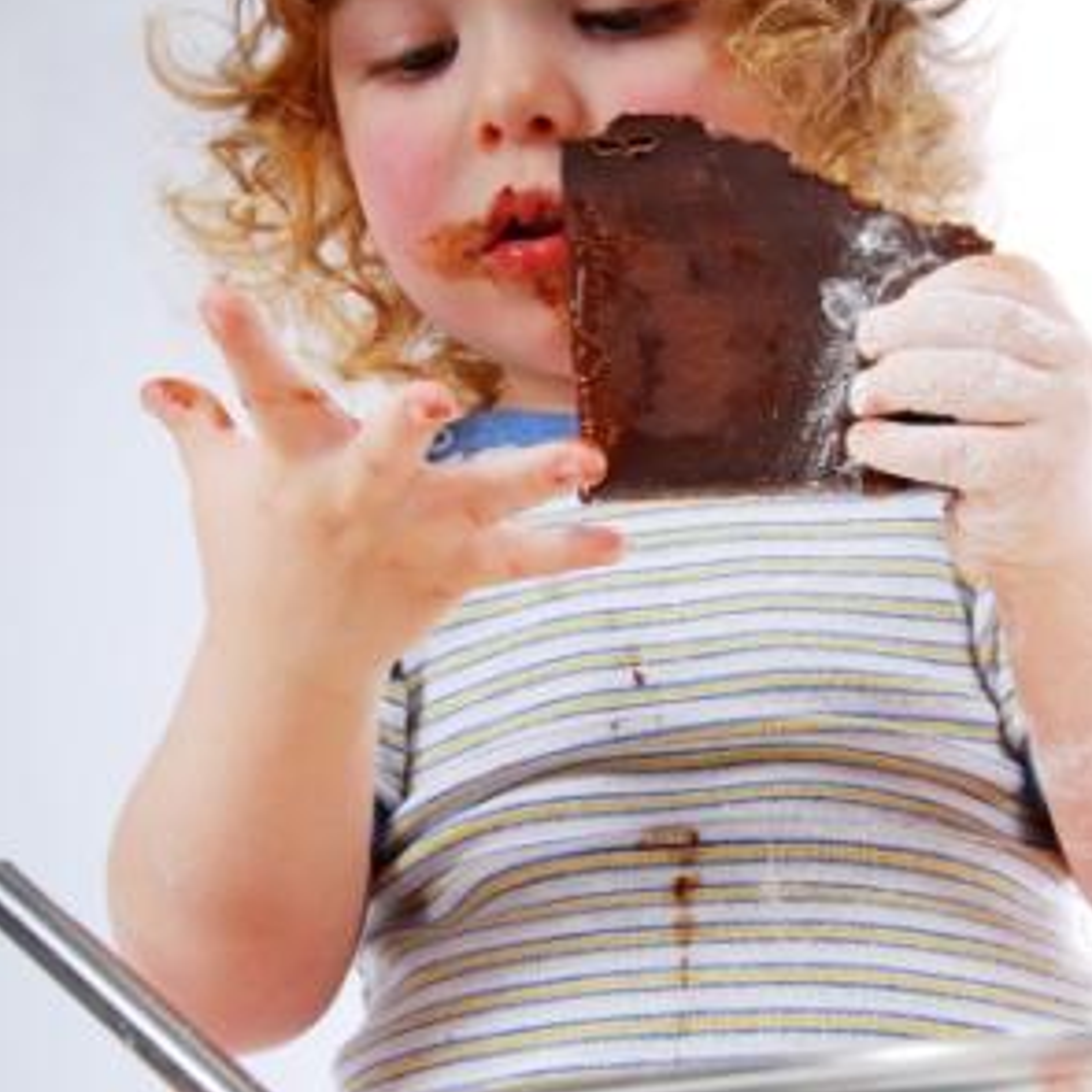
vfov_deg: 18.7
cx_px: 544
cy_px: 566
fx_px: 3319
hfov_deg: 18.7
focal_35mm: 93
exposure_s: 1/160
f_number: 11
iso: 100
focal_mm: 48
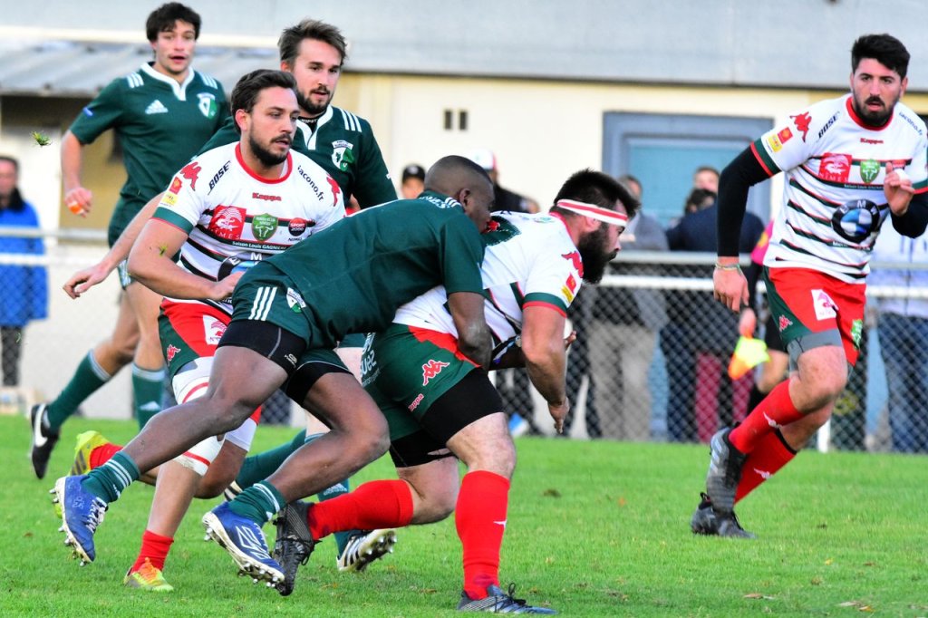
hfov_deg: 6.2
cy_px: 309
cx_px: 464
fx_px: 8503
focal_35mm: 330
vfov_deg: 4.2
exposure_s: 1/1600
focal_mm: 220
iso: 2500
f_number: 6.3
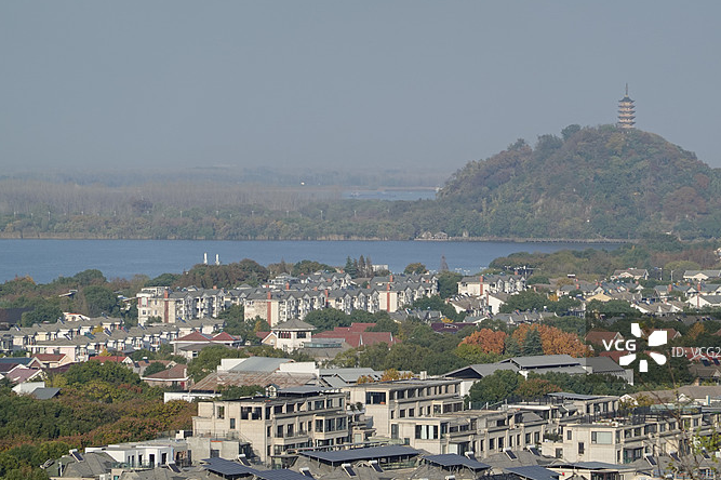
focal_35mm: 240
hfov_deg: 8.6
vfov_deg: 5.7
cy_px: 214
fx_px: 4804
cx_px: 395
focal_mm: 72
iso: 100
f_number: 4.5
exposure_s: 1/640
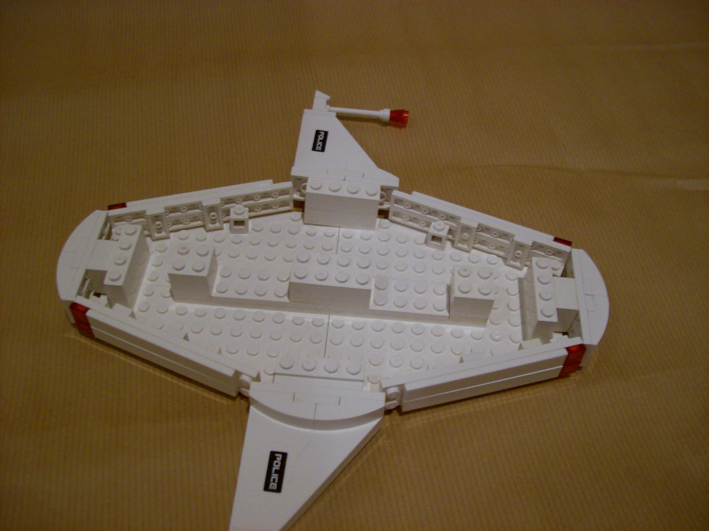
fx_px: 737
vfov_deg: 39.6
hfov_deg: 51.4
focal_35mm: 36
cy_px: 266
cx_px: 354
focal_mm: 6
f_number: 2.7
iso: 90
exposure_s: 1/32
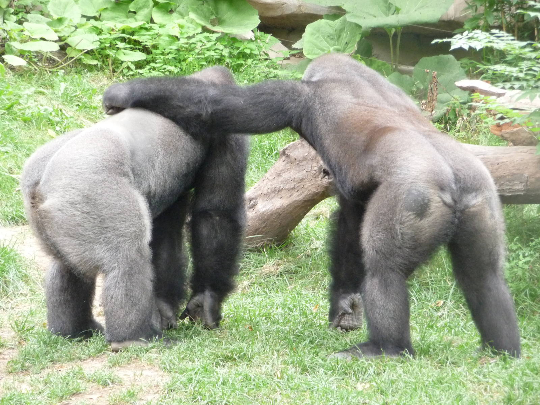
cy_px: 202
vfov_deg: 8.3
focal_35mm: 178
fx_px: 2777
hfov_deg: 11.1
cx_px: 270
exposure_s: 1/50
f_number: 4.8
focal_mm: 30.5
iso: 400
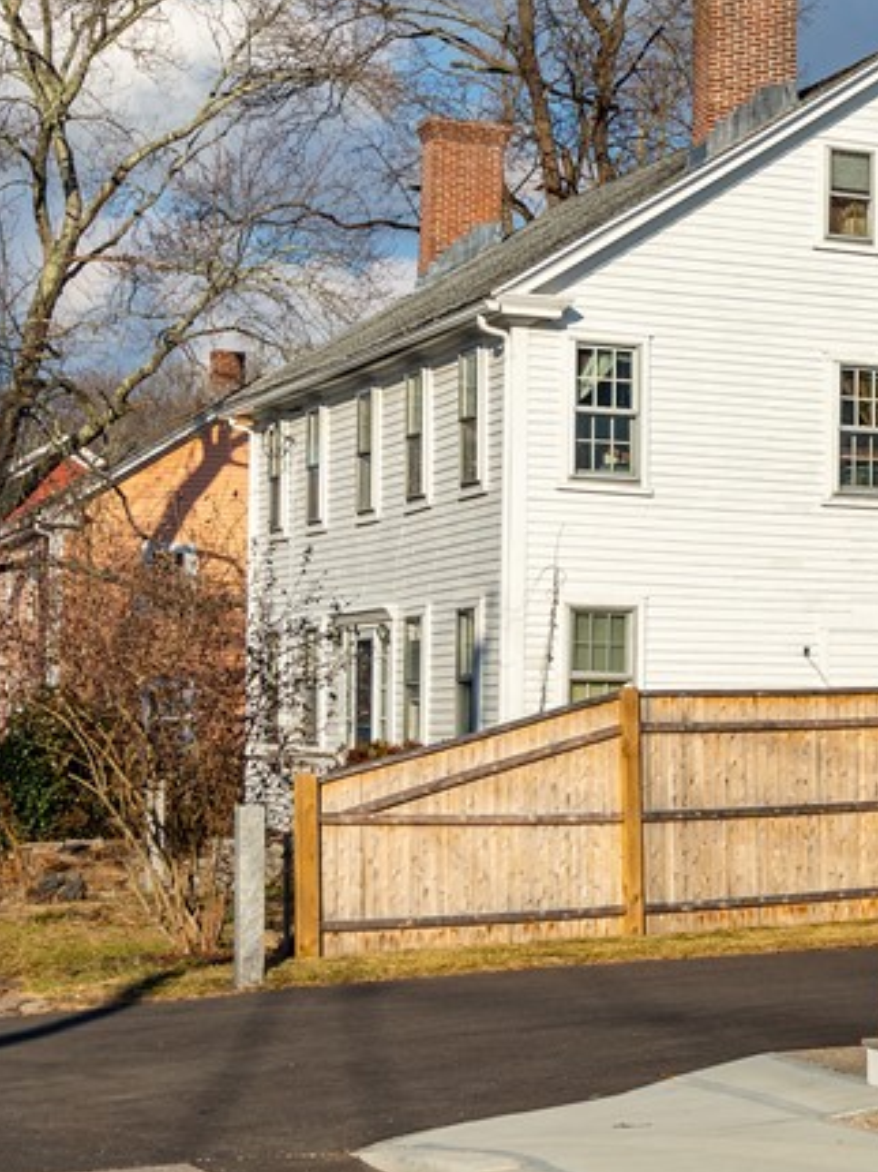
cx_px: 1415
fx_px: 2877
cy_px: 698
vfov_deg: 23.0
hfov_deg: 15.6
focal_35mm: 85
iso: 100
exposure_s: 1/200
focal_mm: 35
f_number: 9
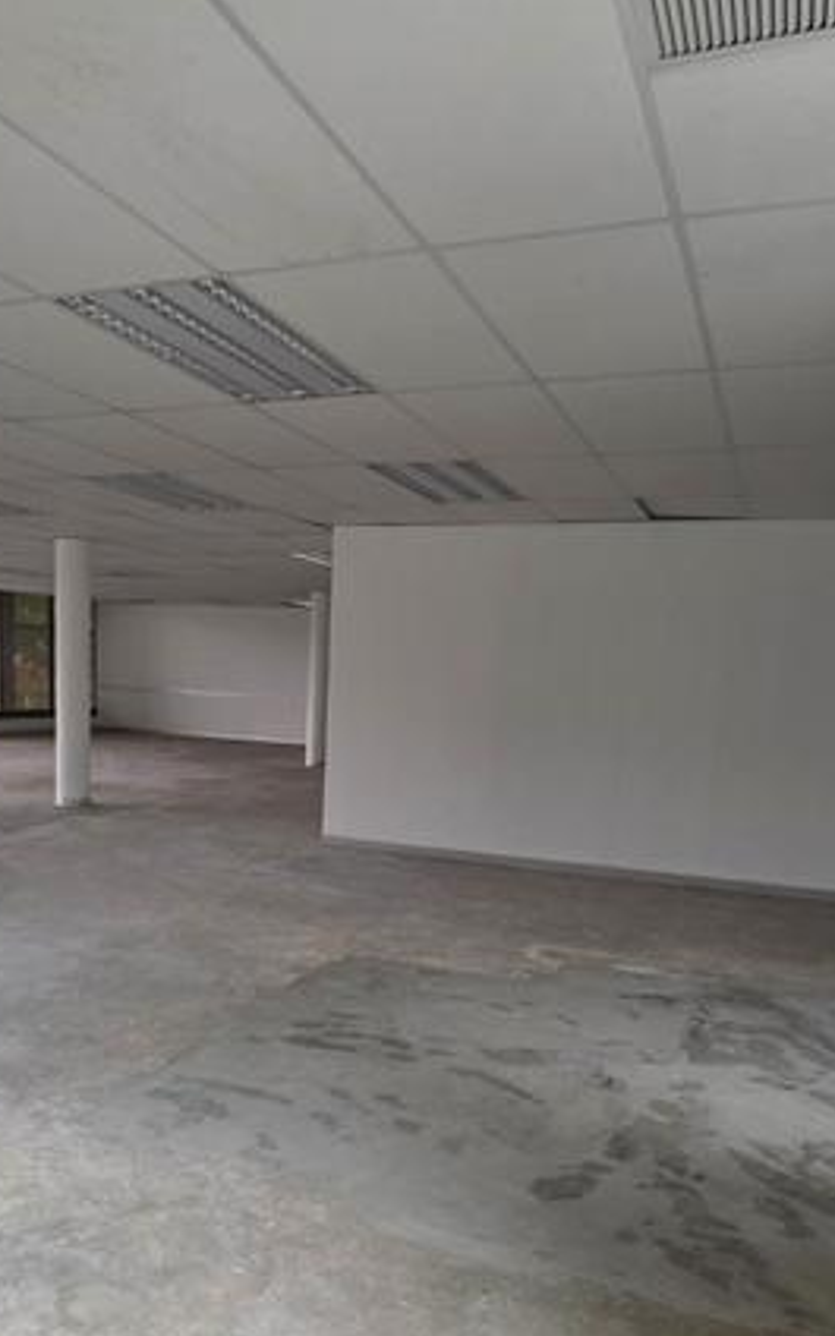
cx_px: 356
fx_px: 947
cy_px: 835
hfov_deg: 47.4
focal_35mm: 26
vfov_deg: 69.3
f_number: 1.9
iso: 160
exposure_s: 1/100
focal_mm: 2.2
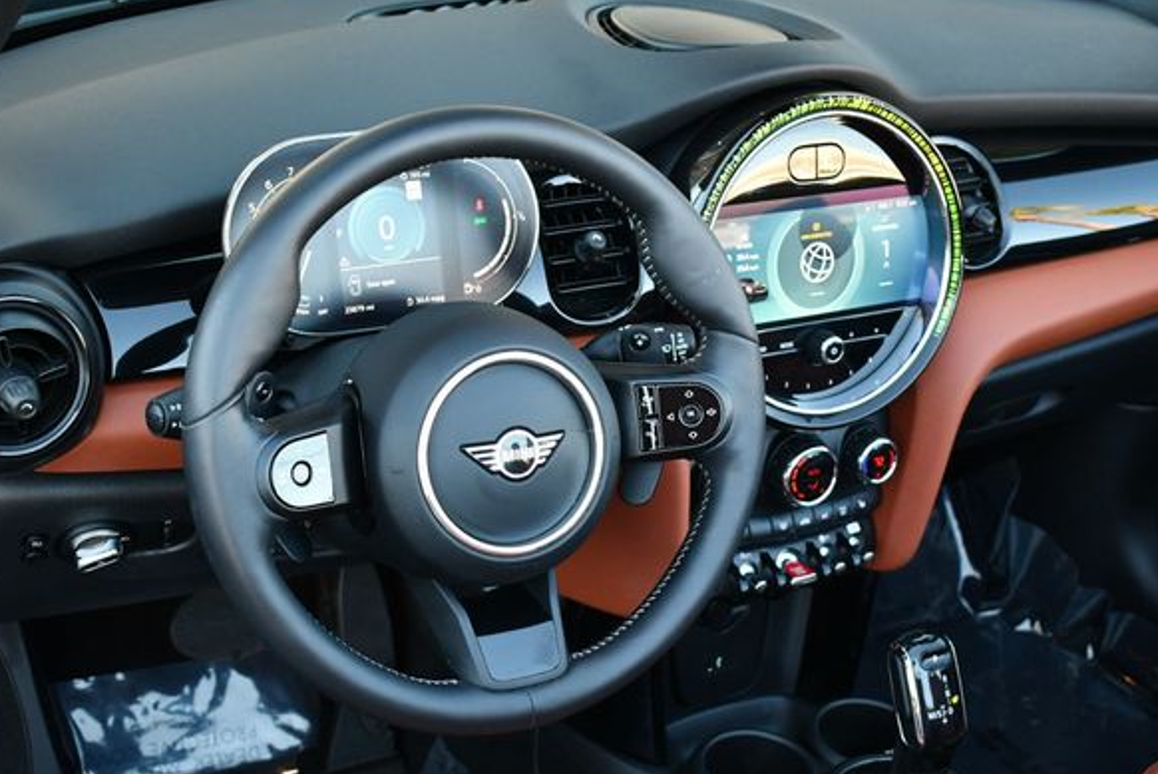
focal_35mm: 55
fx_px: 1770
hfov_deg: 36.2
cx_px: 543
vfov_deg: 24.7
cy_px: 410
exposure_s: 1/250
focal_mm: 25
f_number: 4
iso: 800
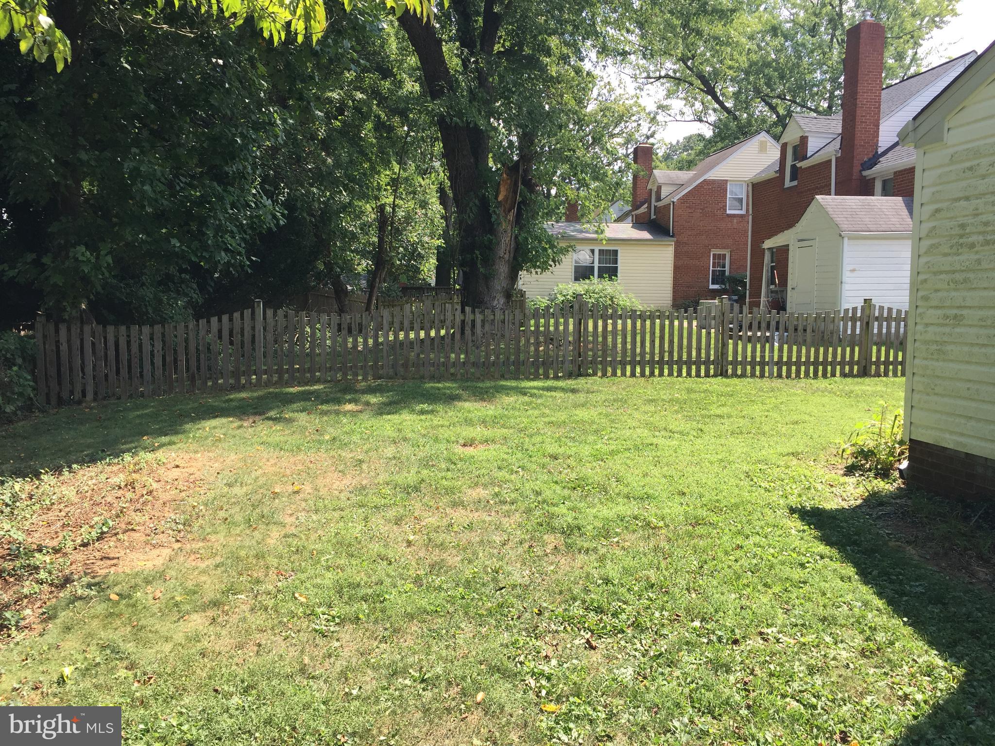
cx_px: 498
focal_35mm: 29
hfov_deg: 61.7
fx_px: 834
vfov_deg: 48.2
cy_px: 373
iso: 32
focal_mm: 4.15
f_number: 2.2
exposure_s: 1/557
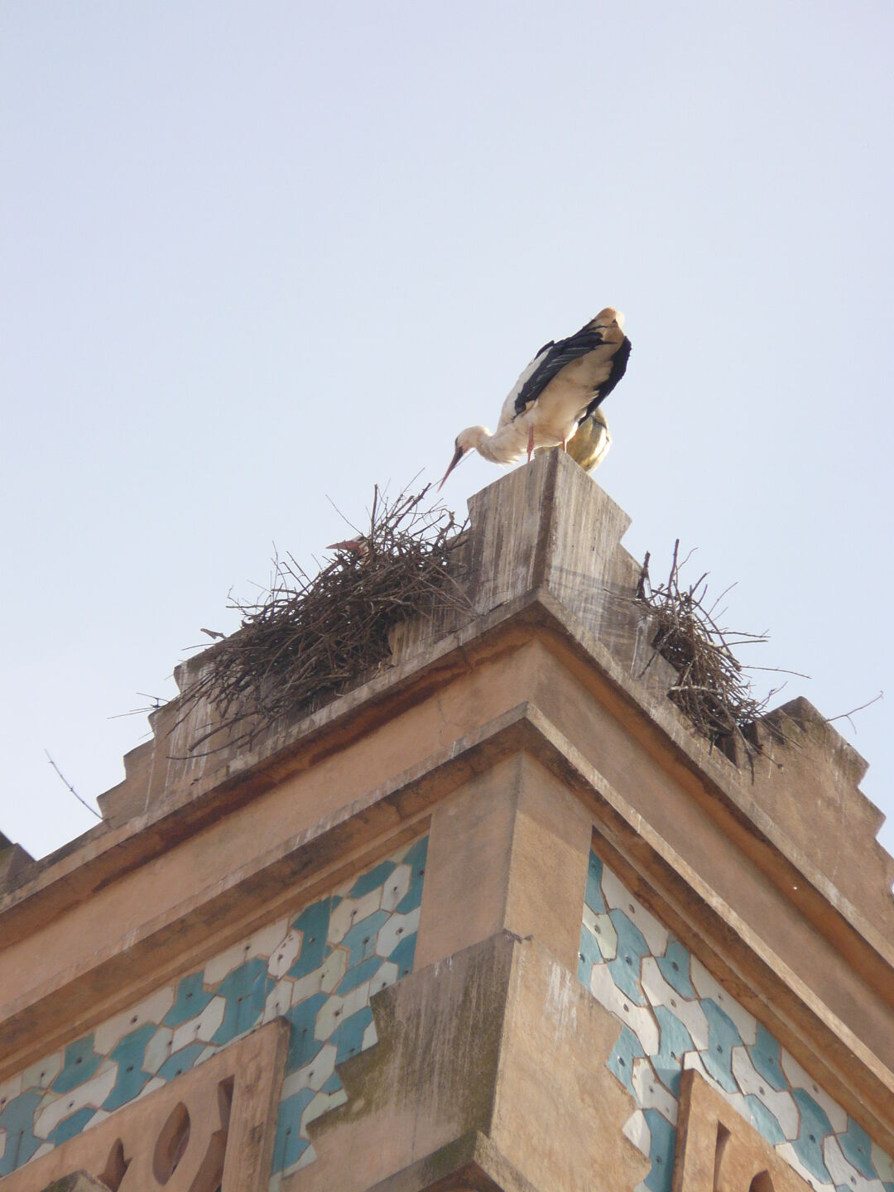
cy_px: 596
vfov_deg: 4.6
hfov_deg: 3.4
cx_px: 447
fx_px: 14876
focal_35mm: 432
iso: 100
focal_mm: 72
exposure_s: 1/250
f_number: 5.6
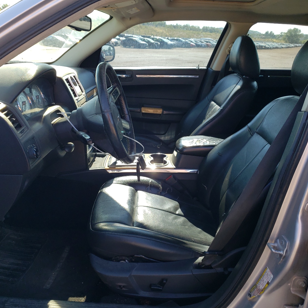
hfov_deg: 52.4
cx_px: 135
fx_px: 312
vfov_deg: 52.5
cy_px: 155
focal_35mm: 31
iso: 50
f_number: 1.5
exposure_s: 1/476
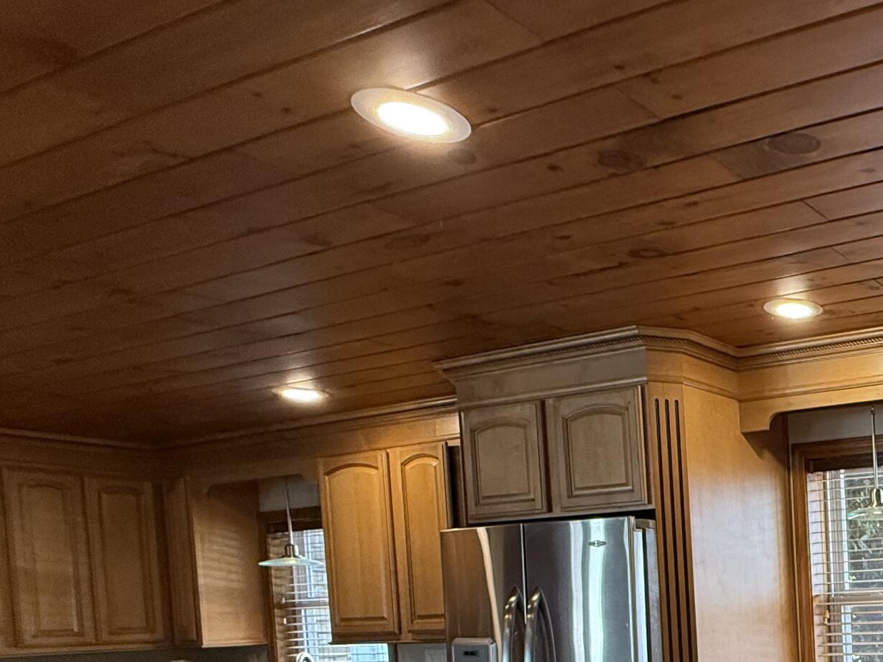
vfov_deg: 38.0
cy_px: 634
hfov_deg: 39.9
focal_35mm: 34
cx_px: 1040
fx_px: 867
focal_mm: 2.22
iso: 250
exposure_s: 1/120
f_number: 2.2
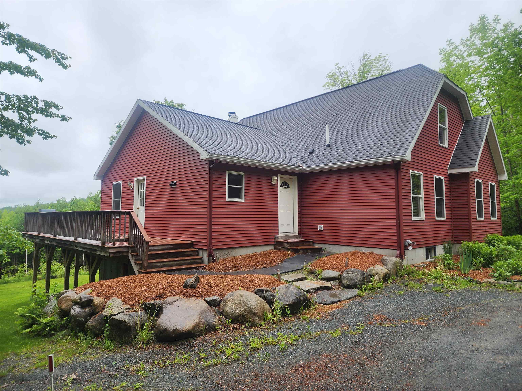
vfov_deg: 58.9
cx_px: 261
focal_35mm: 23
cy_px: 196
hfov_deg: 73.9
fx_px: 347
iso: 12
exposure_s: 1/374
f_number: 1.8
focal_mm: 6.4
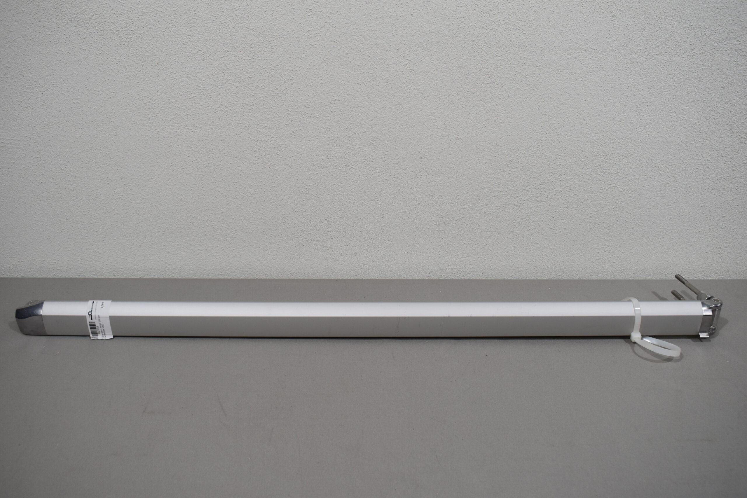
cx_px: 374
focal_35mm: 33
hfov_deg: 57.2
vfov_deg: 40.0
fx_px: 685
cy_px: 249
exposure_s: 1/125
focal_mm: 22
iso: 360
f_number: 5.6
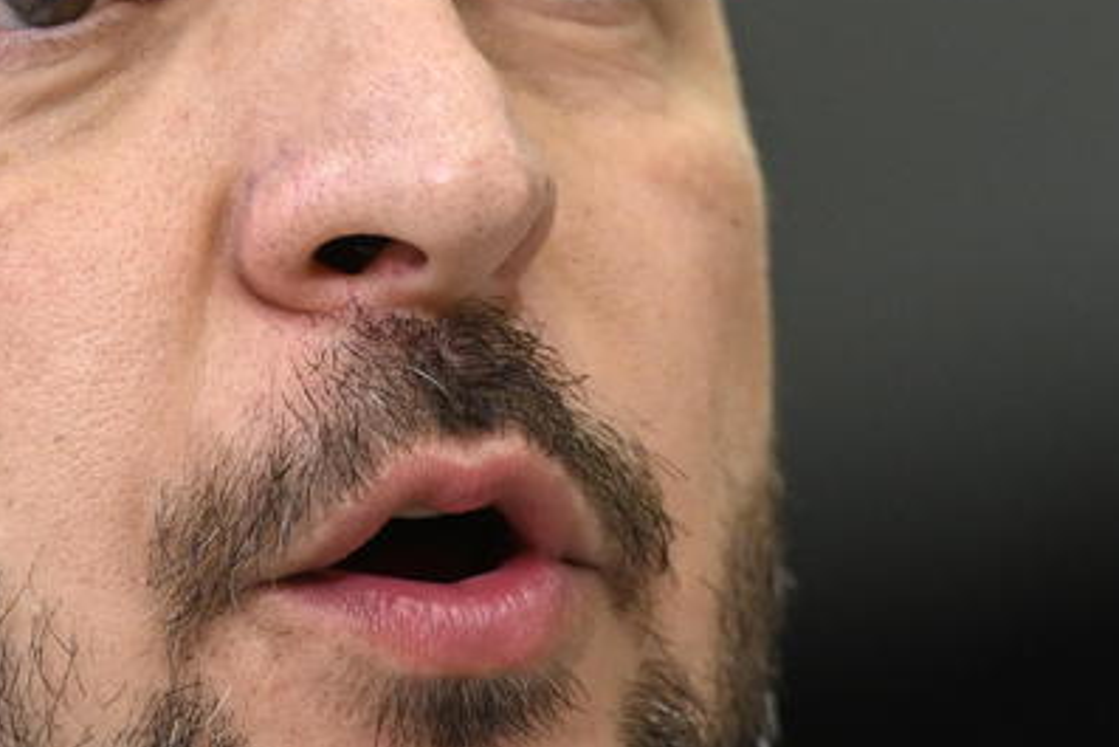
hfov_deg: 3.0
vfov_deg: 2.0
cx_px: 640
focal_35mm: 685
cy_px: 355
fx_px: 21299
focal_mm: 200
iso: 1250
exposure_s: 1/250
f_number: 3.2
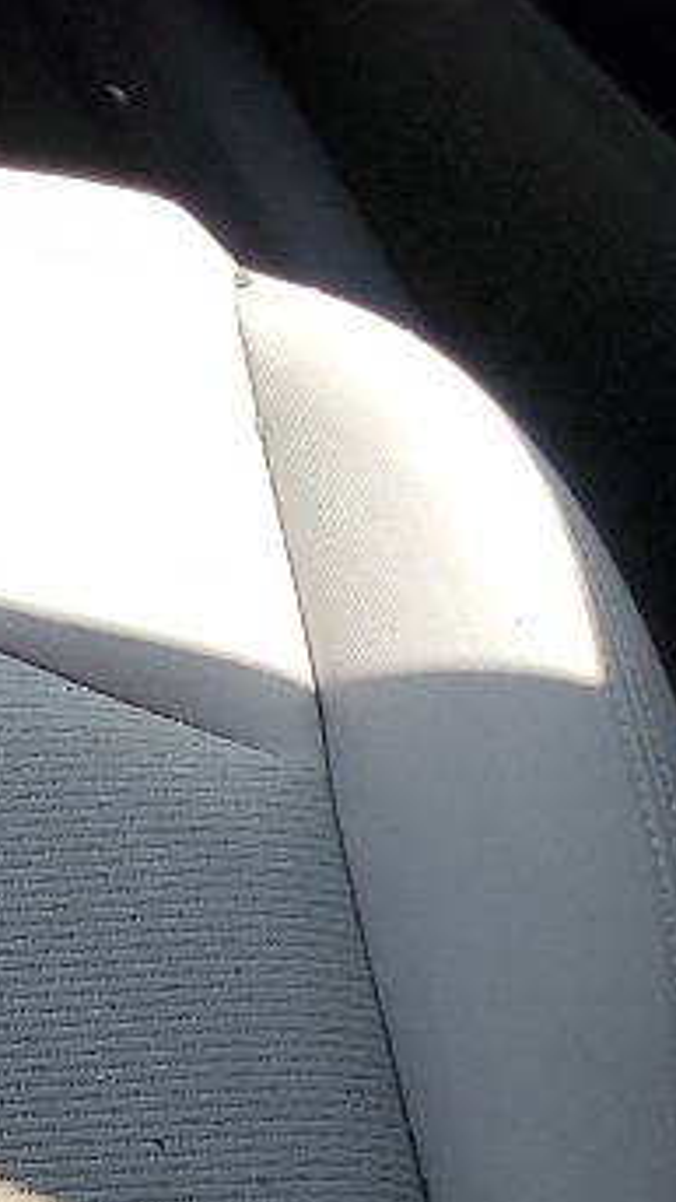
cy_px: 25
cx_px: -1702
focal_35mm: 132
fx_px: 4205
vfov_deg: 16.0
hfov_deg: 7.5
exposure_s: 1/120
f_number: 1.5
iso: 54
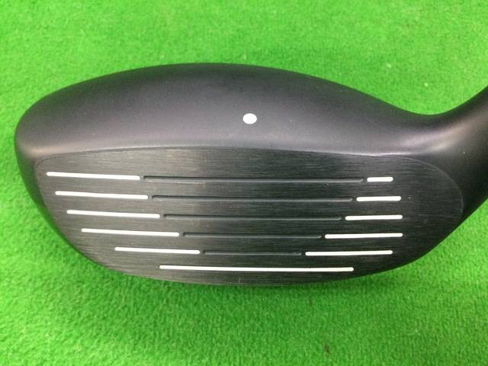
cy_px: 183
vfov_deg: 45.4
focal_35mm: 31
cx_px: 244
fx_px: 437
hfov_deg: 58.4
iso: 200
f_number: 2.4
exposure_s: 1/17
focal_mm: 3.3
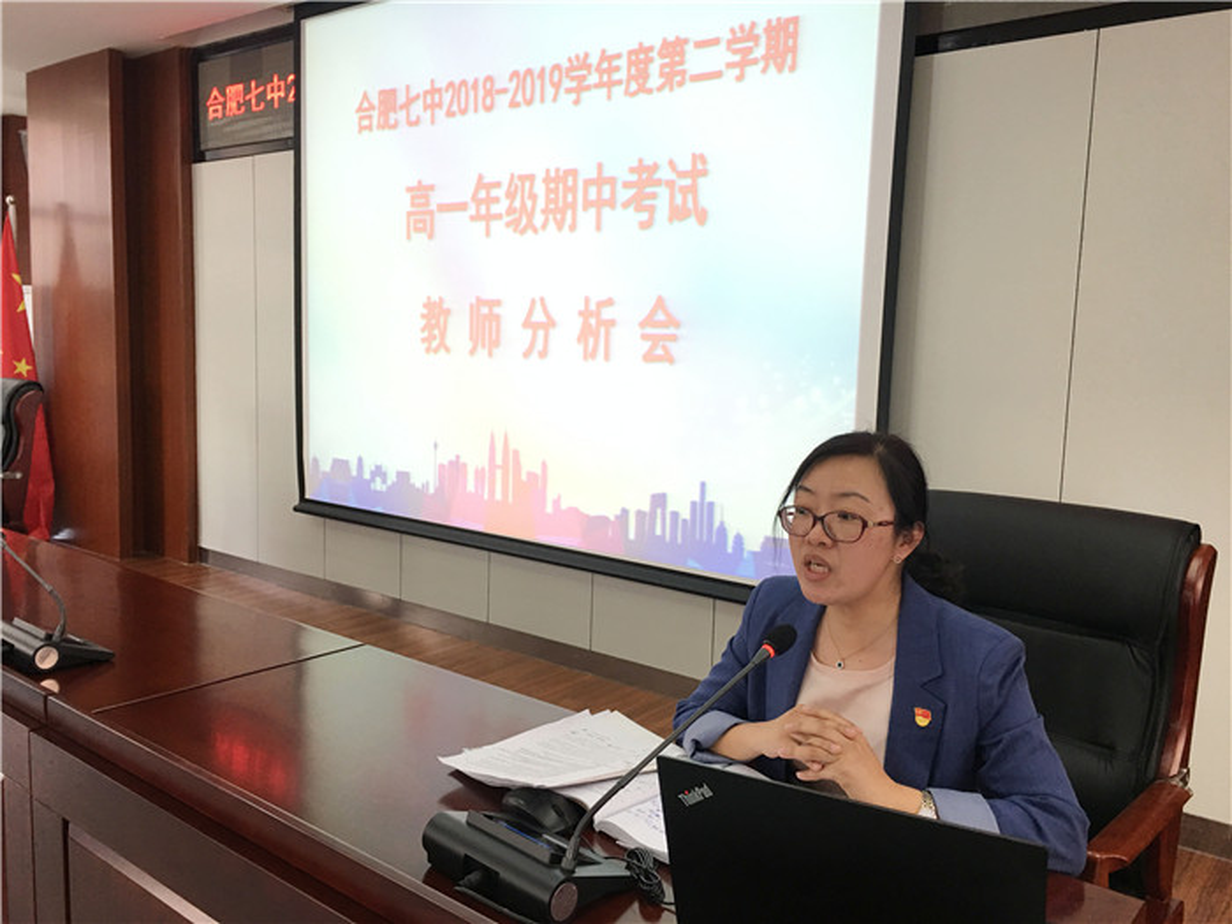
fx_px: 1032
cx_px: 616
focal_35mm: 29
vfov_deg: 48.2
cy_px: 462
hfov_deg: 61.7
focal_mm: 4.15
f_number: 2.2
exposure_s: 1/33
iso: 50
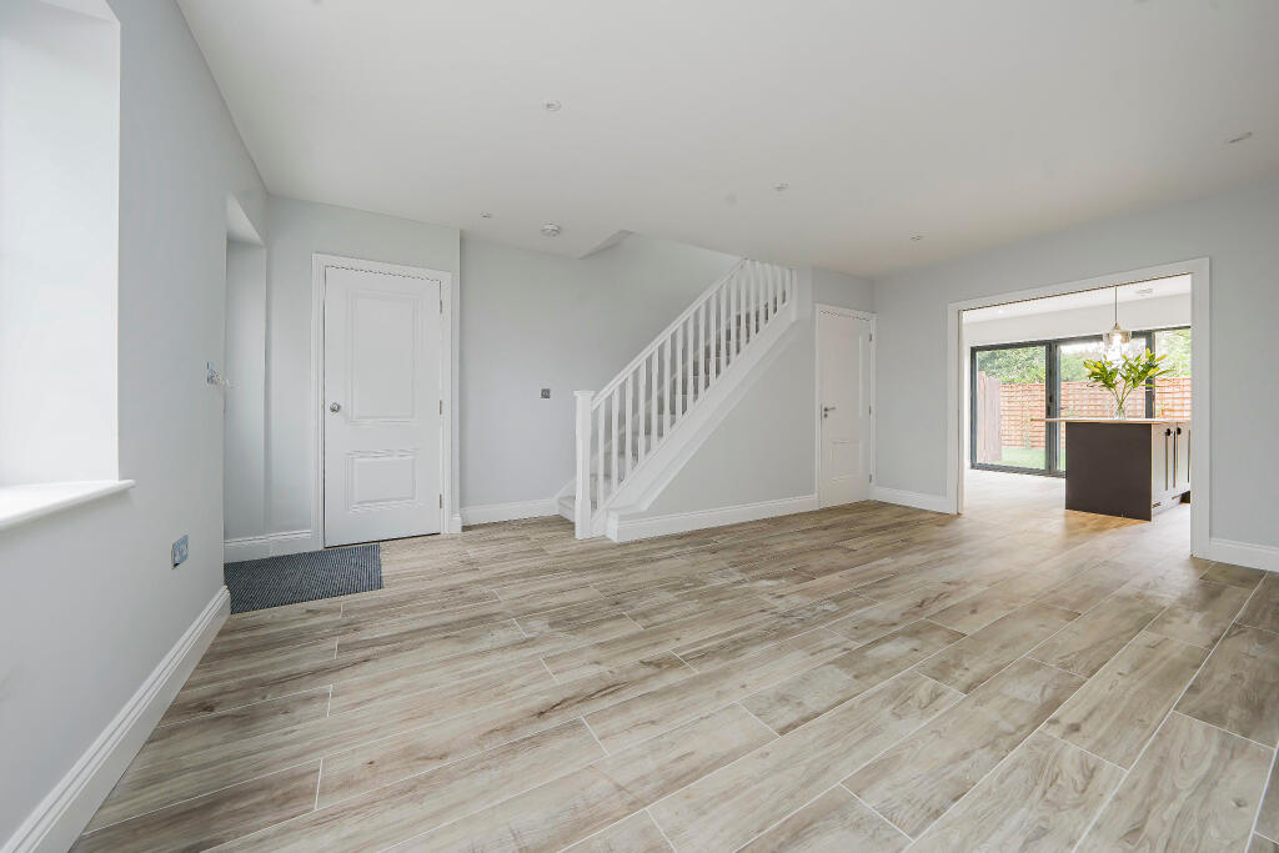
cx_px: 640
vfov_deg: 90.0
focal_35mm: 12
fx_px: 426
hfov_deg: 112.6
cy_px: 426
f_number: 9
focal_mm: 12
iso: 320
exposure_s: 1/10
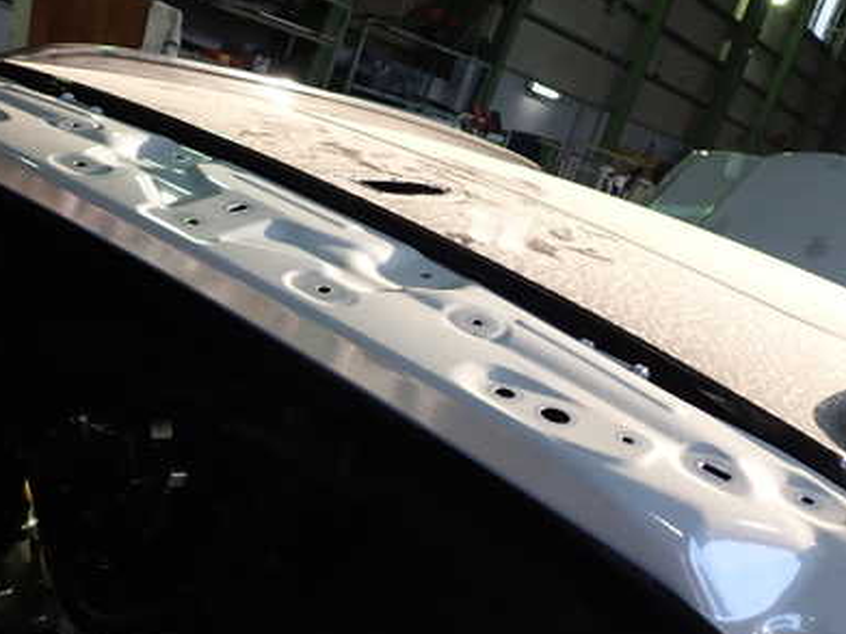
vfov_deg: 31.5
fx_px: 1124
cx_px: 394
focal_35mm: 46
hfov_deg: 41.2
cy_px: 270
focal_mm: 5.4
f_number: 2.3
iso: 200
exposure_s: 1/125
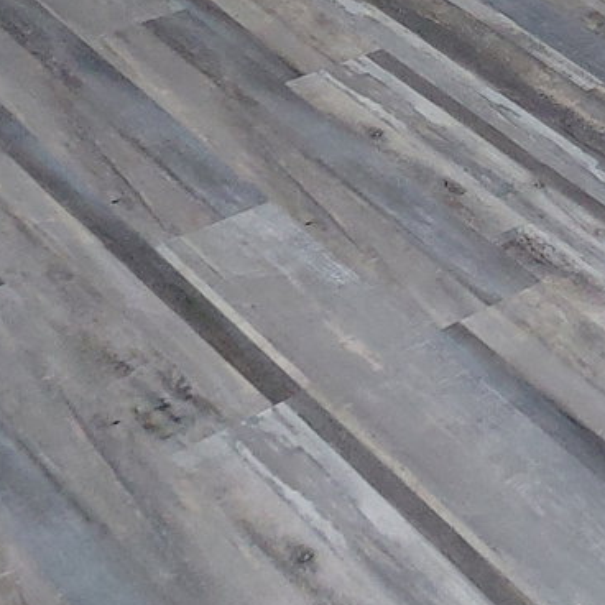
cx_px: 1172
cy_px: -360
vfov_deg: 16.2
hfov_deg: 15.1
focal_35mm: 96
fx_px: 1898
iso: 160
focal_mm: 4.58
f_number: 2
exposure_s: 1/50
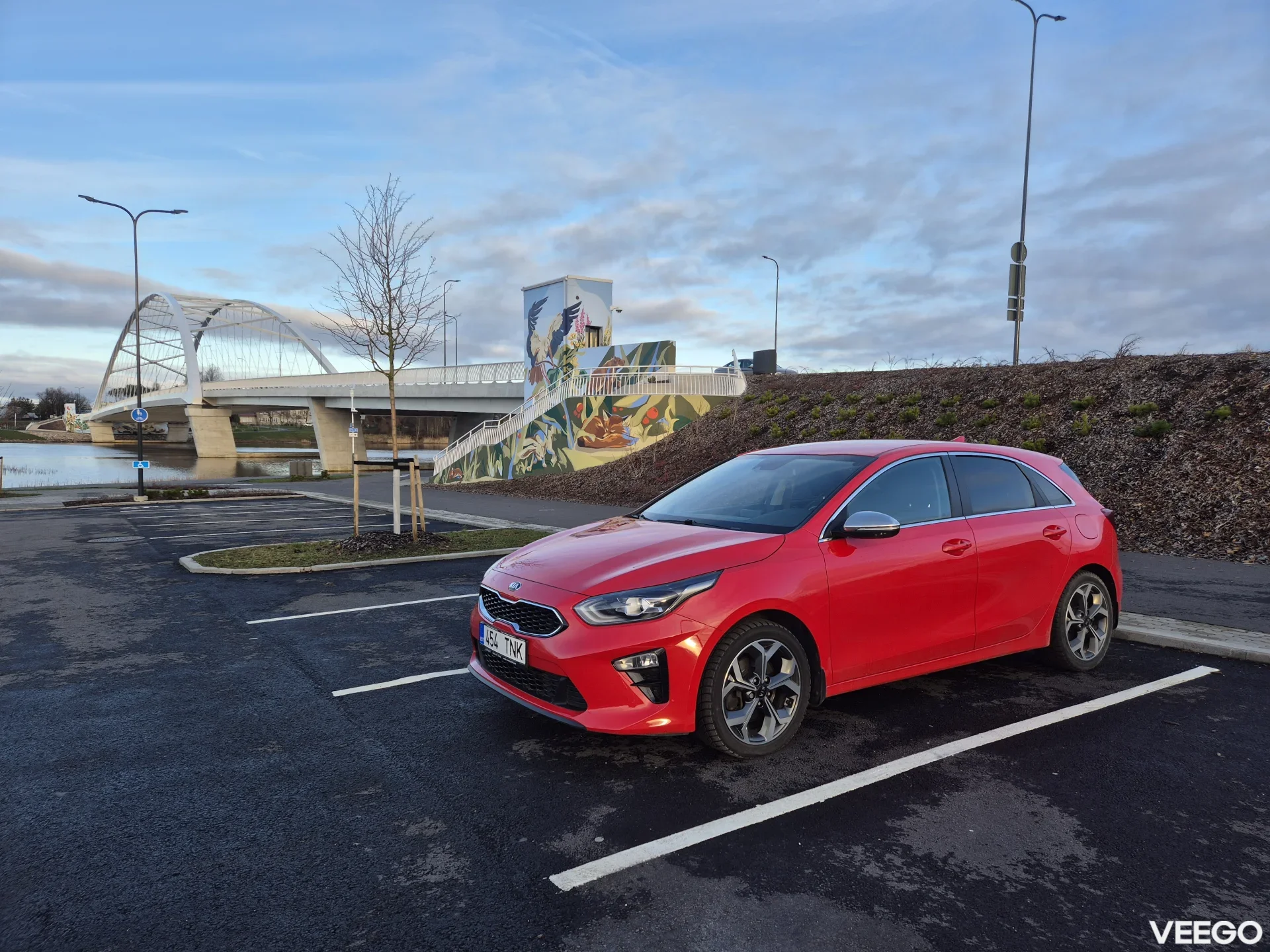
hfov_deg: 73.9
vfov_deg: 58.9
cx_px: 635
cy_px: 476
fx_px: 844
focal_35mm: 23
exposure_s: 1/492
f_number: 1.8
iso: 25
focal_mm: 5.4
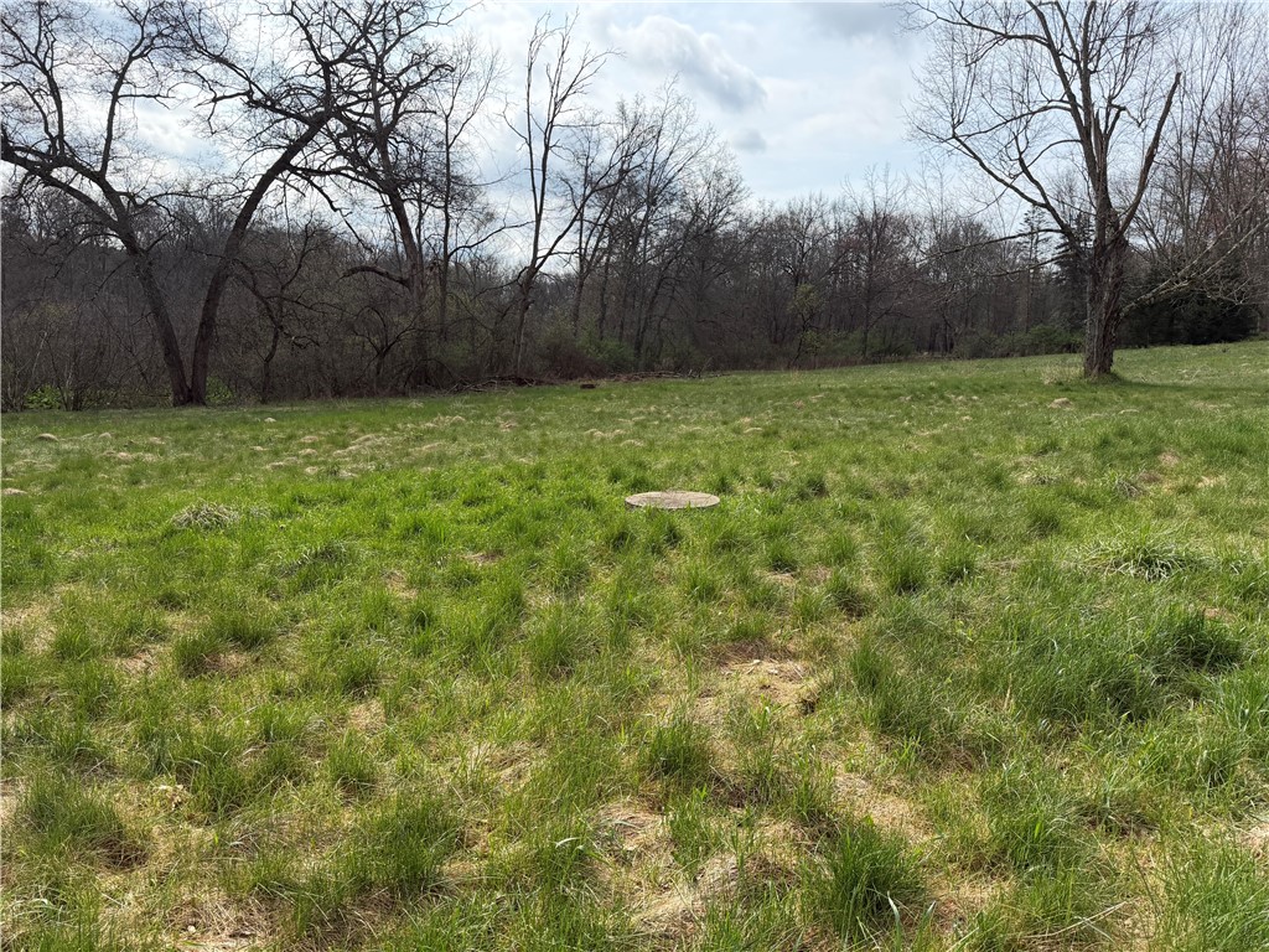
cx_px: 634
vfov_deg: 56.8
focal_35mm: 24
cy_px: 476
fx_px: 880
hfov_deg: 71.6
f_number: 1.78
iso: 125
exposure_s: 1/5319
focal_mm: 6.76
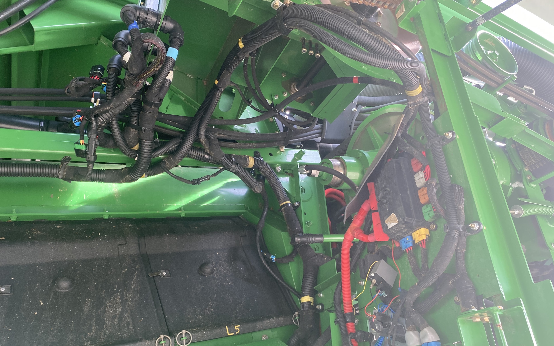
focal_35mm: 28
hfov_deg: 66.5
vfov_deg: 44.3
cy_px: 207
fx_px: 423
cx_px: 277
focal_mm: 4.25
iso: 125
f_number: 1.8
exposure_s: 1/118
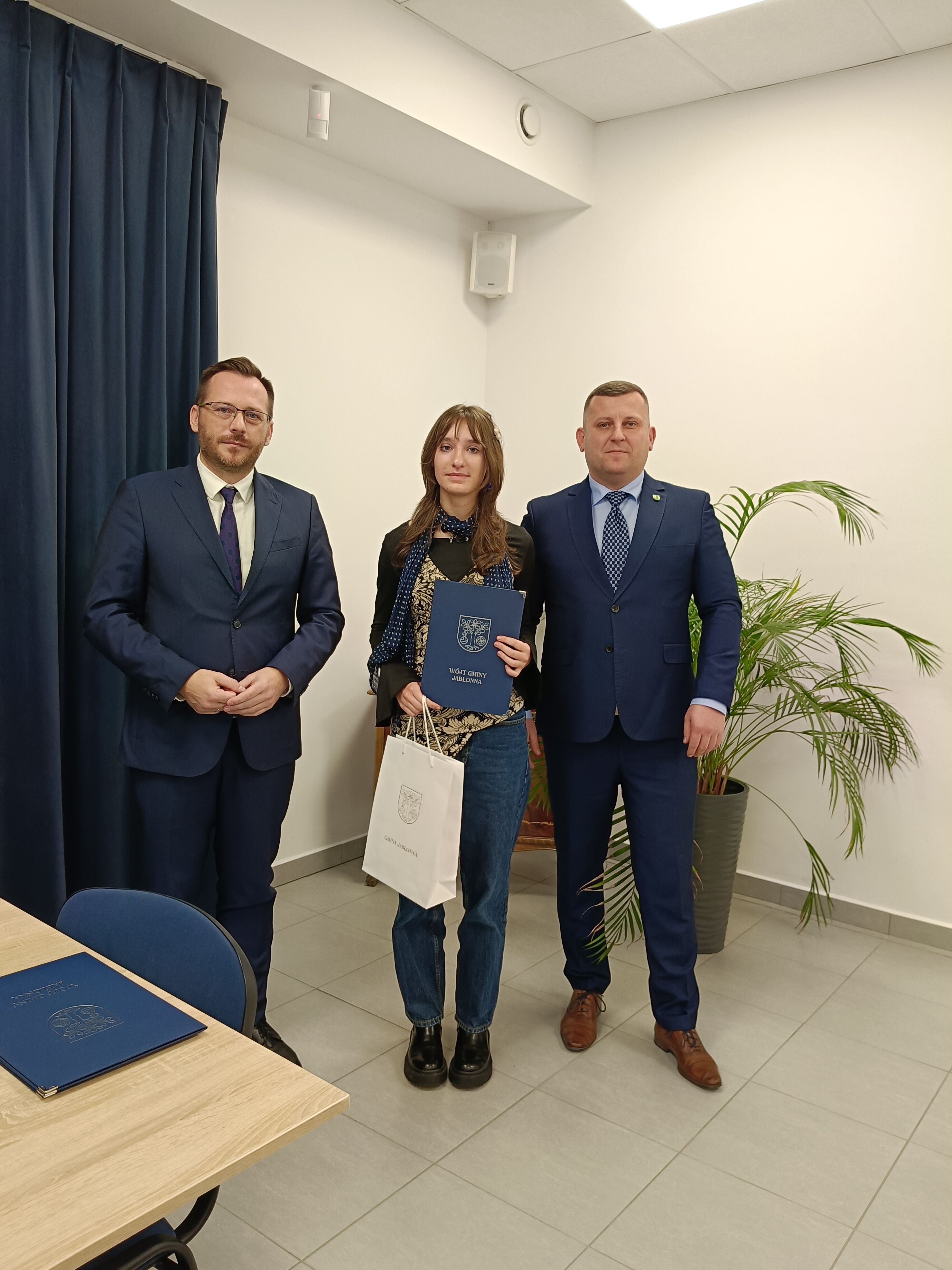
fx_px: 990
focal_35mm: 27
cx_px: 464
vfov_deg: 65.3
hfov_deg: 51.3
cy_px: 655
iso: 500
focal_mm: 4.84
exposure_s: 1/100
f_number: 1.88
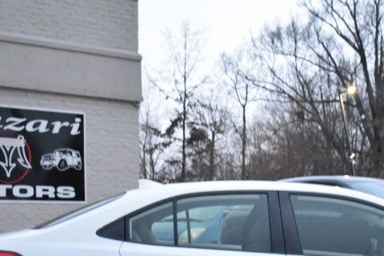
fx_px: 1024
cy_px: 262
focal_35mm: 96
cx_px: 291
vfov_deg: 14.0
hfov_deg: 21.1
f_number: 4.2
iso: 3200
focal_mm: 30
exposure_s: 1/100
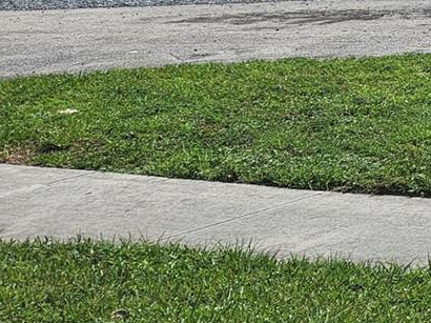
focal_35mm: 115
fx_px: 1431
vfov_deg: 12.5
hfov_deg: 13.6
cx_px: 955
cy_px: -102
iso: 25
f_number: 1.8
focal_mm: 5.4
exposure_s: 1/3018
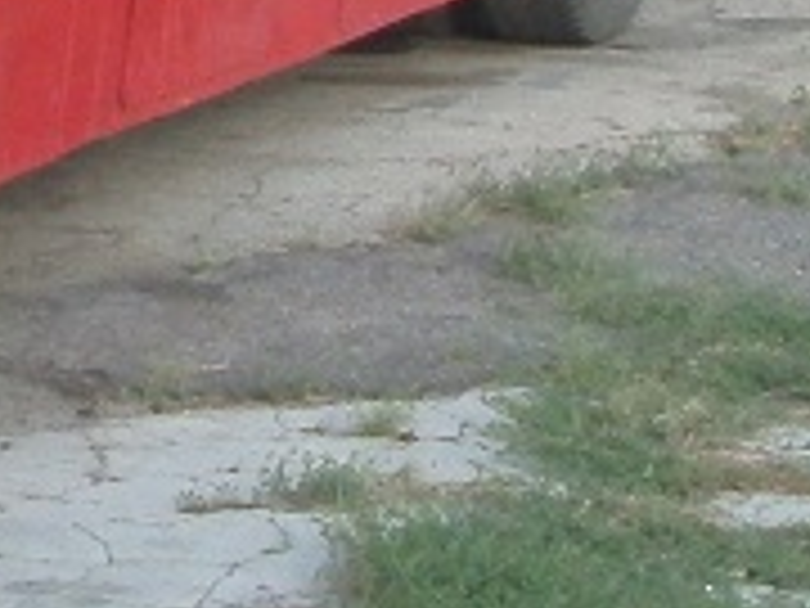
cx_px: -706
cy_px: -563
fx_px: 5616
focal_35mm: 240
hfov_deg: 7.9
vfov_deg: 6.0
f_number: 5.6
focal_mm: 6.3
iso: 100
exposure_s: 1/80
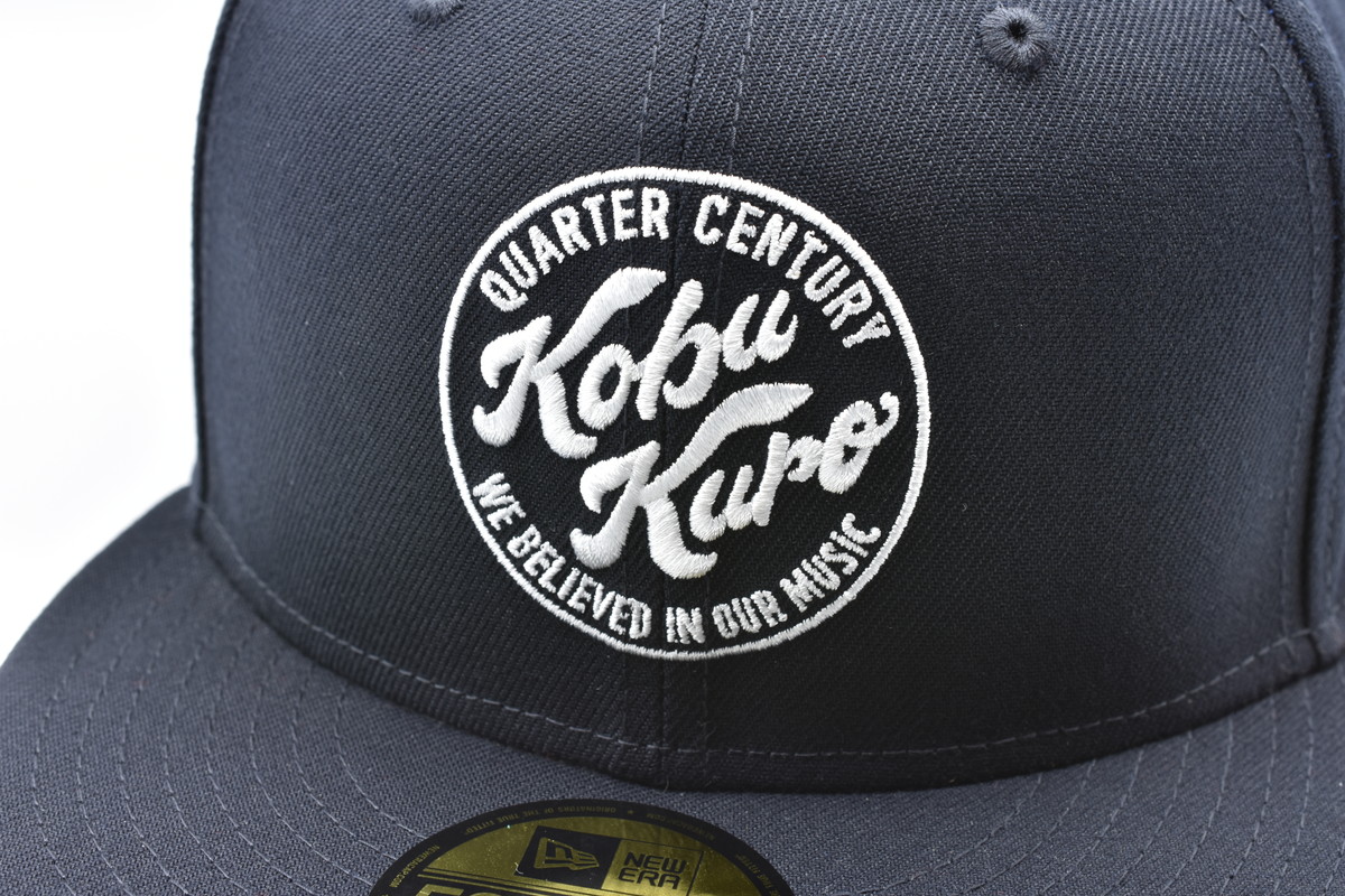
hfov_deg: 33.4
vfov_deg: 22.6
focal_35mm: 60
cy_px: 448
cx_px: 672
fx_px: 2241
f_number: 11
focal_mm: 40
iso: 100
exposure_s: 1/15
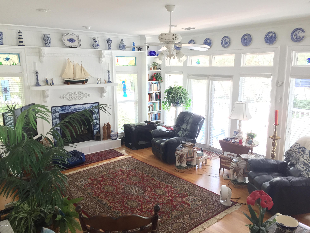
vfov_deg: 48.2
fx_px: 260
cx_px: 155
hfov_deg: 61.7
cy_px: 116
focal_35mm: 29
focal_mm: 4.15
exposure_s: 1/30
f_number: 2.2
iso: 100
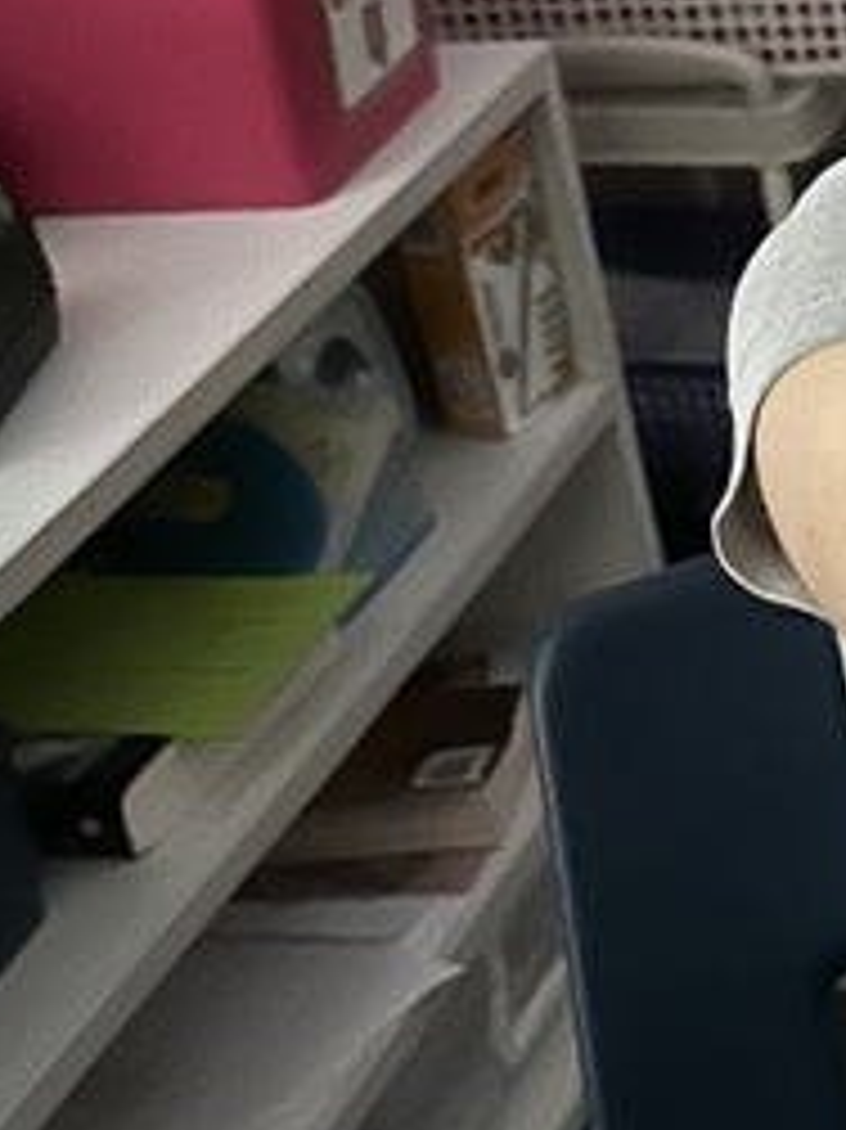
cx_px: 1323
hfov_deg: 14.0
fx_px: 3196
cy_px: 1026
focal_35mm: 98
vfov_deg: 19.7
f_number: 1.78
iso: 1600
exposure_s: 1/22
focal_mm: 6.86
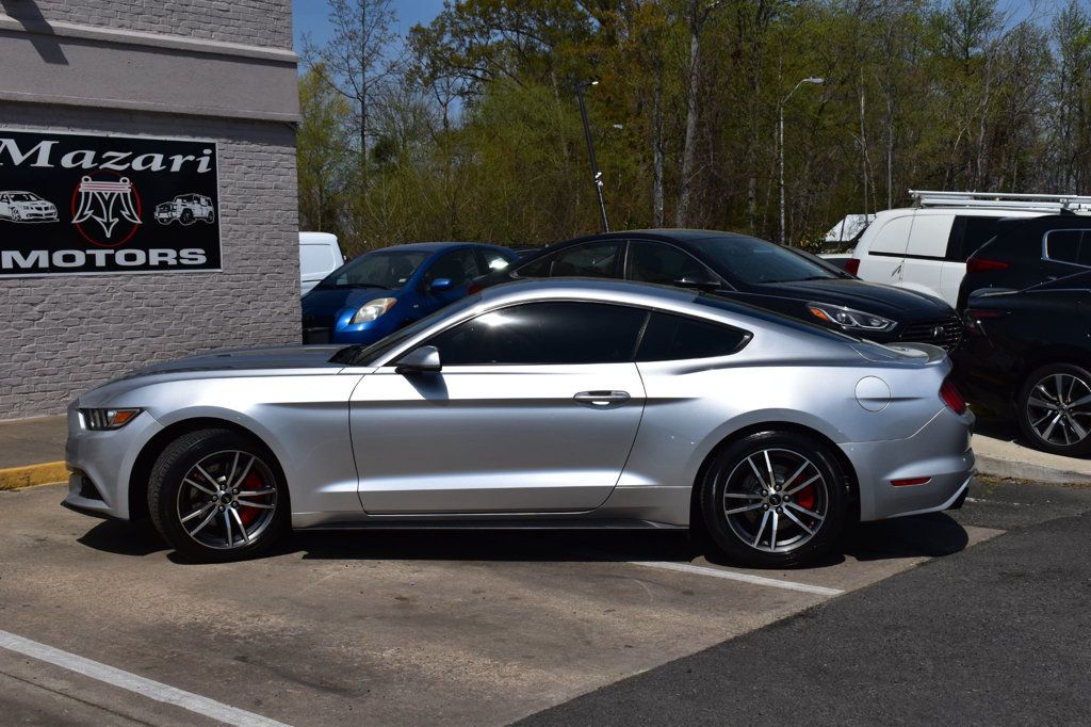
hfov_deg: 42.3
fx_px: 1409
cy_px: 364
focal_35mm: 46
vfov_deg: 28.9
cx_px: 546
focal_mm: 31
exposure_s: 1/800
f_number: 13
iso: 200
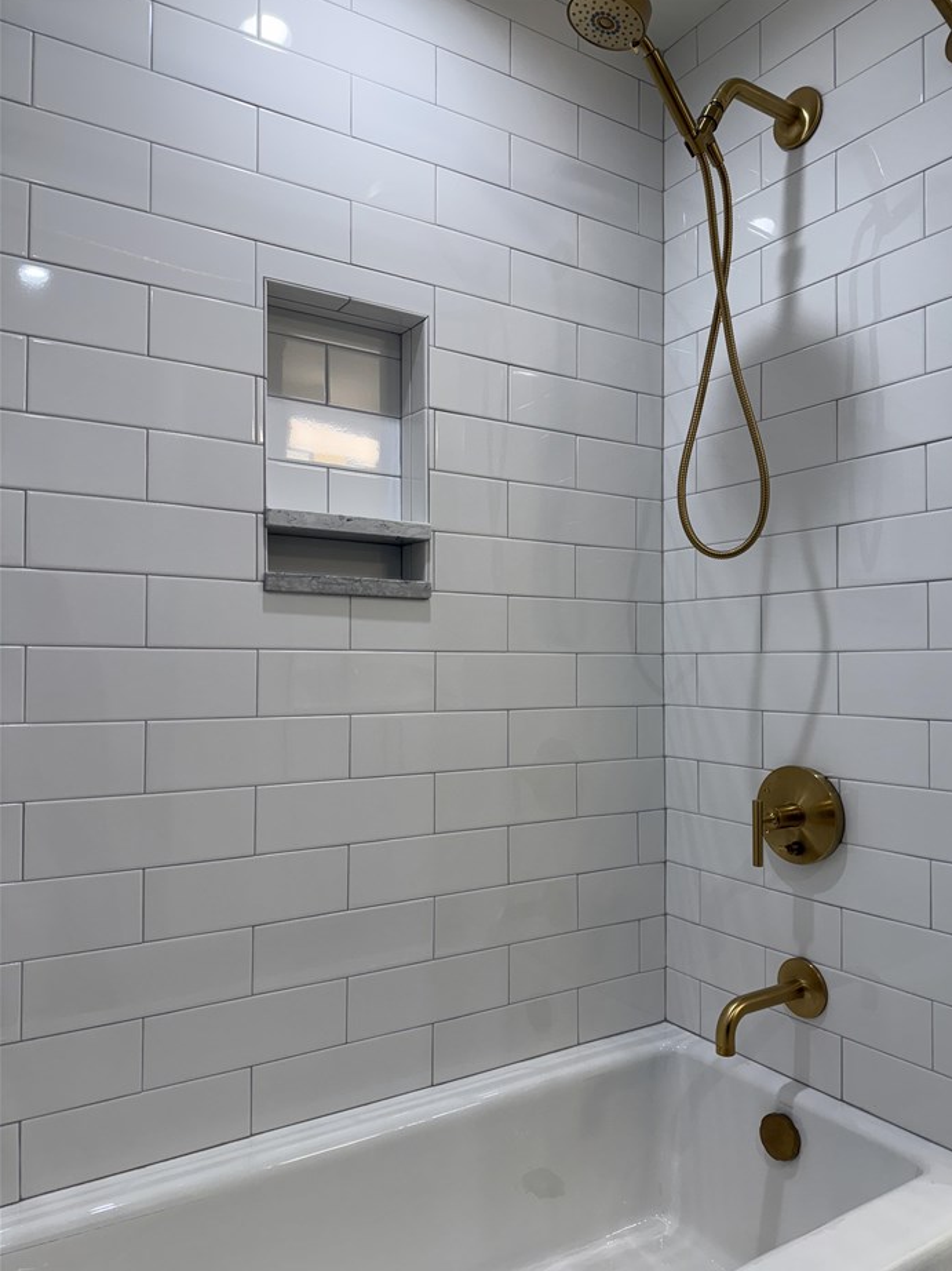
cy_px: 653
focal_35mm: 25
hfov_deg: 54.8
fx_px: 917
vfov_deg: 69.4
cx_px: 495
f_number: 1.78
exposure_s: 1/120
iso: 64
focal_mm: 6.76
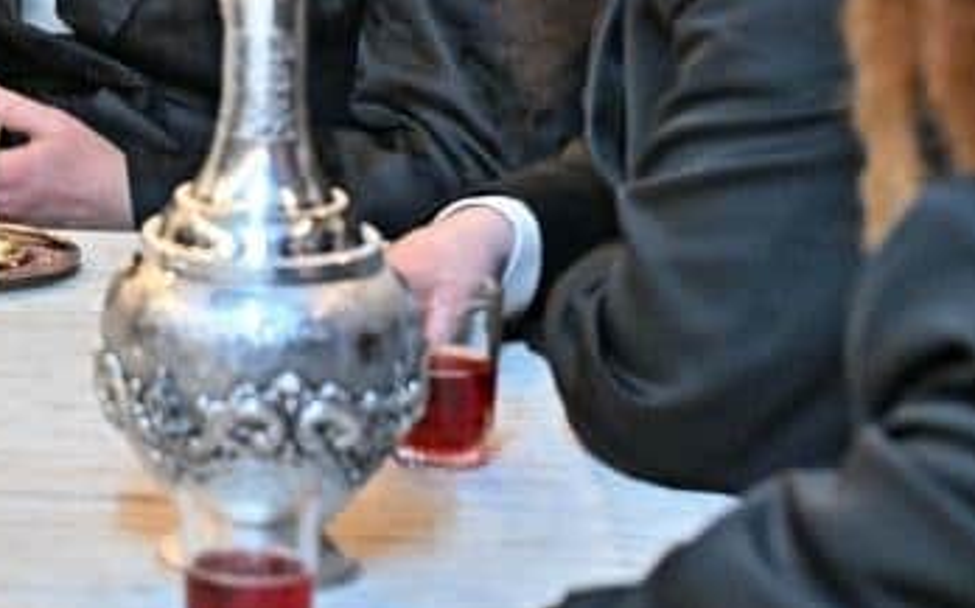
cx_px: -395
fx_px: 4222
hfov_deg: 12.6
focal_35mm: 159
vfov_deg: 8.1
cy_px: -324
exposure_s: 1/160
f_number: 4
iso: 1600
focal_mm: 53
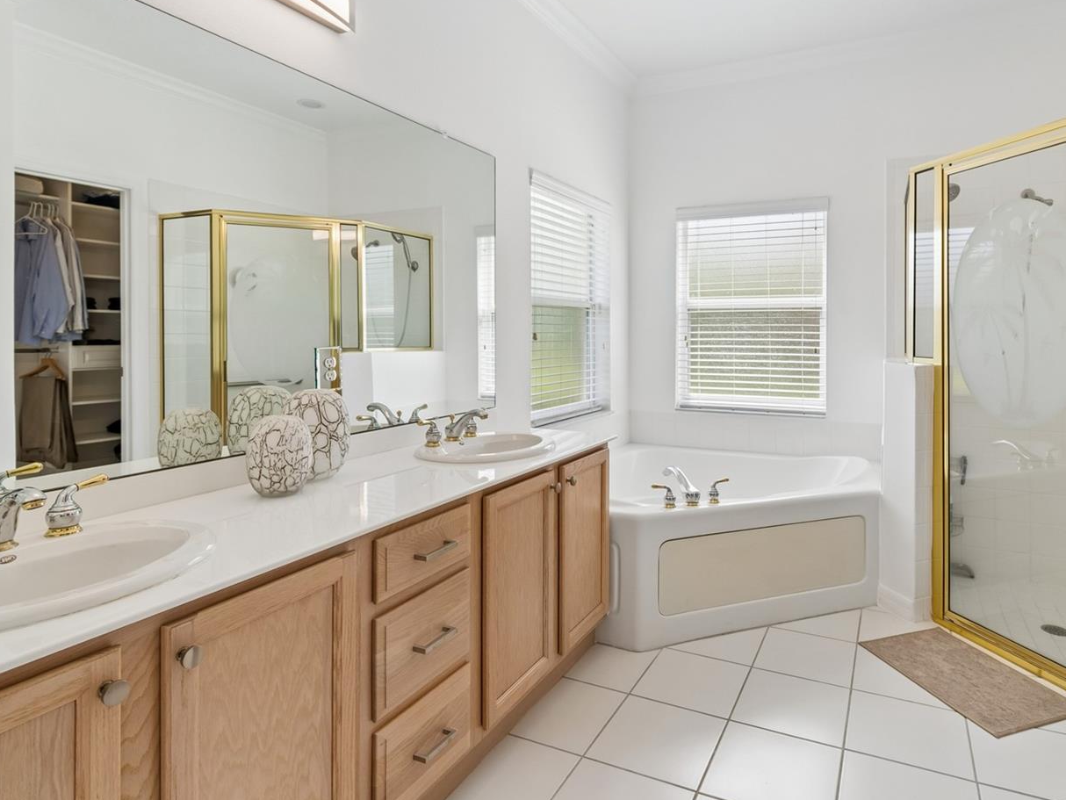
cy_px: 343
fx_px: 585
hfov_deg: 83.9
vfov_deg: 68.4
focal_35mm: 19
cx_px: 623
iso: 100
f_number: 7.1
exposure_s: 1/160
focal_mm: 10
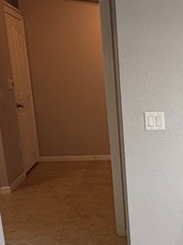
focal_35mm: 55
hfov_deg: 21.3
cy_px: 182
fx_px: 389
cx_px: 291
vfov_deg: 34.3
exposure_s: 1/120
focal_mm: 2.22
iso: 200
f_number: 2.2
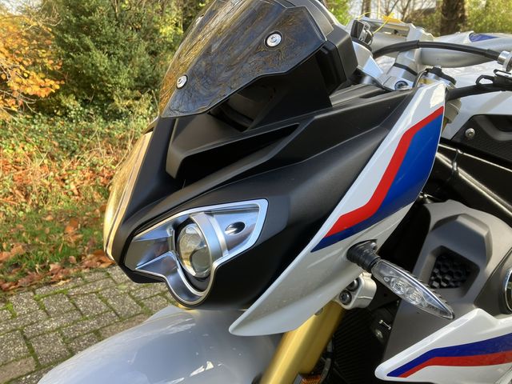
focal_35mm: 28
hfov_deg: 63.4
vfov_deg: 49.7
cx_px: 256
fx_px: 414
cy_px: 192
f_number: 1.8
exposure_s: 1/121
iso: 32
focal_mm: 3.99
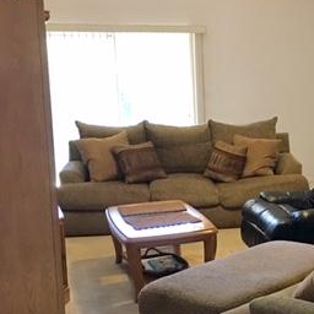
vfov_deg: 26.8
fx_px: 657
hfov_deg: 26.1
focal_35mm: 64
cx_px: 275
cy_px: 191
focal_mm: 4.15
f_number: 2.2
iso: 100
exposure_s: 1/15
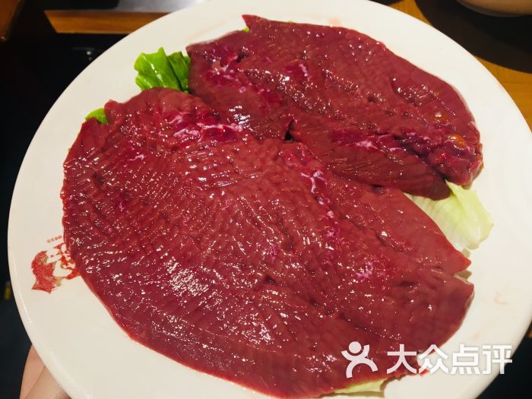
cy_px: 200
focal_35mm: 29
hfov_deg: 61.7
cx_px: 266
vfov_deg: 48.2
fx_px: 446
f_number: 2.2
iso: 64
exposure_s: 1/33
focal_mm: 4.15
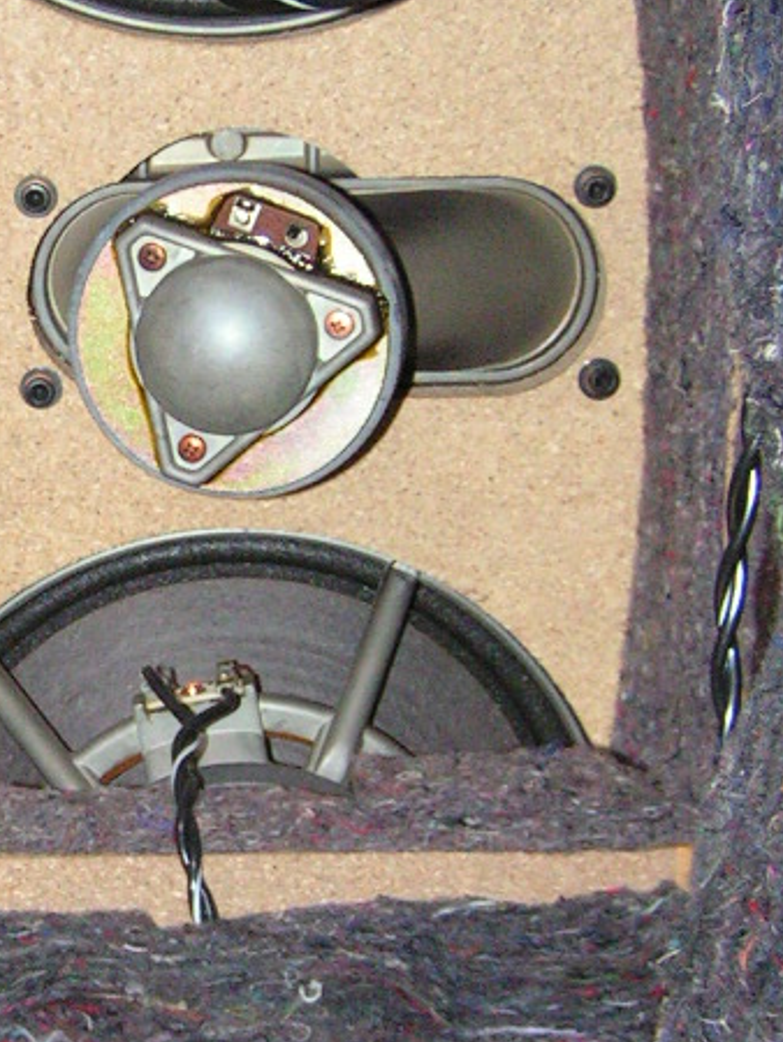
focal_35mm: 108
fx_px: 3254
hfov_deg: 13.5
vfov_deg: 18.2
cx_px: -49
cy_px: 533
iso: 200
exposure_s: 1/40
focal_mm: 6.3
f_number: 2.8
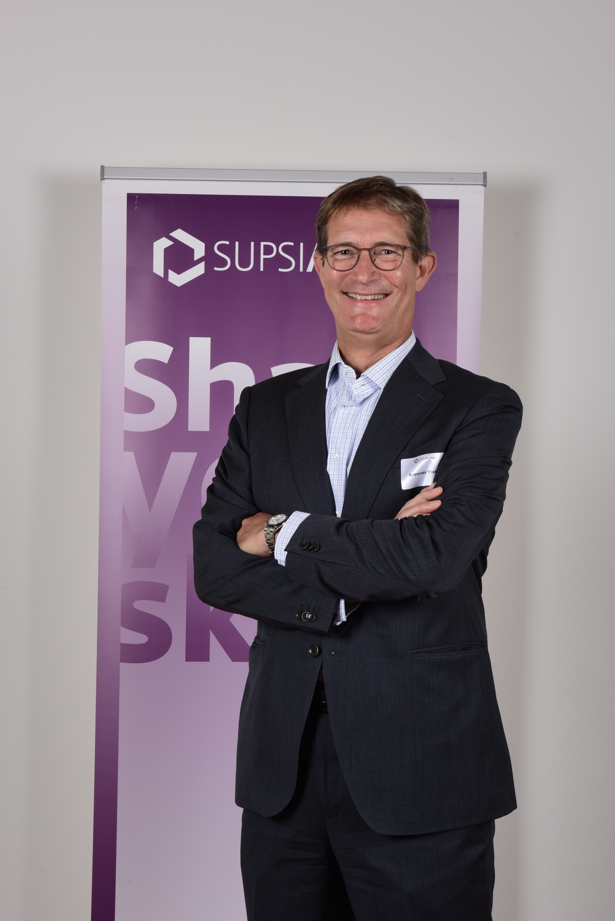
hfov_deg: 19.5
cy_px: 460
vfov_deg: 28.8
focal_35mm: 70
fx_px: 1792
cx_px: 308
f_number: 13
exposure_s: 1/125
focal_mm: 70
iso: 250
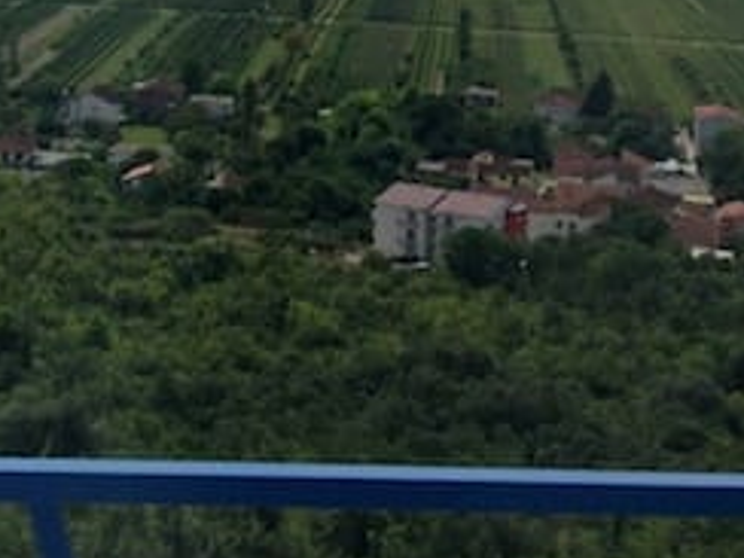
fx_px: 2321
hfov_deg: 17.7
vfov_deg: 13.2
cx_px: -27
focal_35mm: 108
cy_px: -198
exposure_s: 1/1205
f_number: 2.4
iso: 50
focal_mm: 4.12
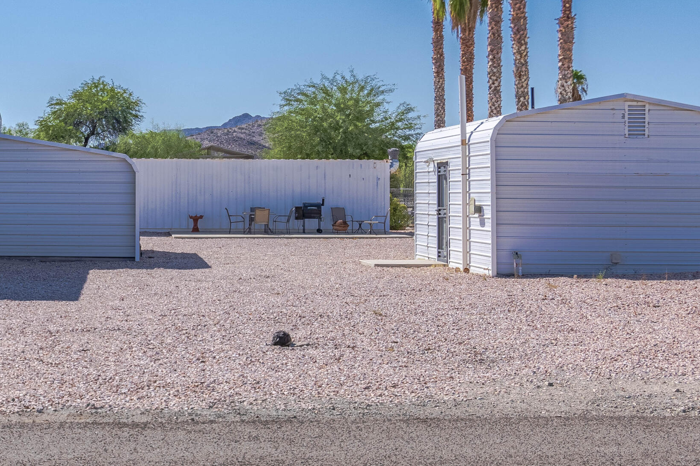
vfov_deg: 20.5
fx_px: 1283
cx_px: 172
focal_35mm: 66
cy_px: 130
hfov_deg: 30.0
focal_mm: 24
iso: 100
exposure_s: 1/8000
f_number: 8
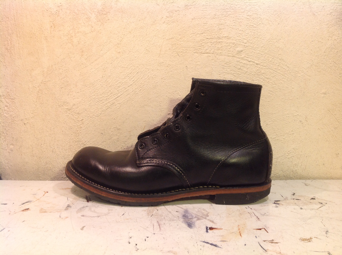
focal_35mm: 35
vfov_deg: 40.6
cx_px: 171
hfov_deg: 52.7
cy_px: 128
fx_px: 345
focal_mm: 4.28
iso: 50
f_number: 2.4
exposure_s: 1/17
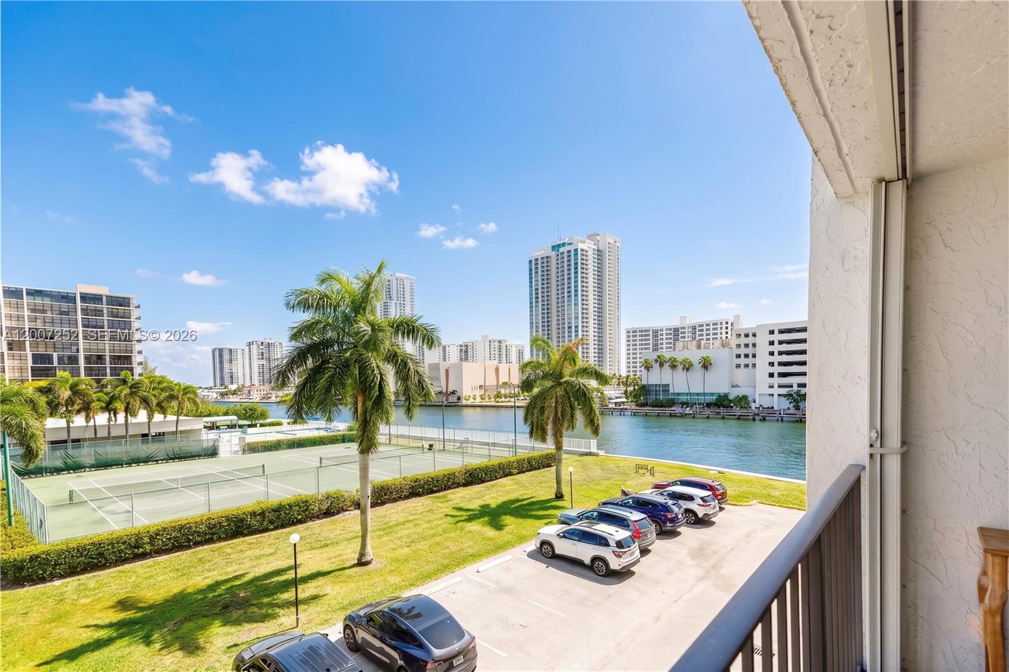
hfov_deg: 96.7
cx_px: 504
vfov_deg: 73.7
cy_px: 336
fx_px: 448
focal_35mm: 16
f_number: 5
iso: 640
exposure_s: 1/800
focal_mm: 16
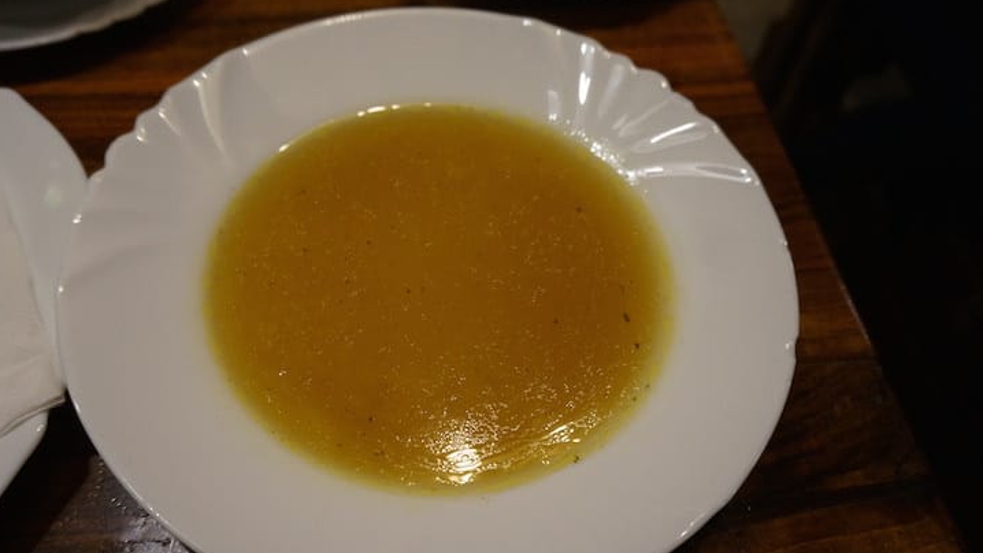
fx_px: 730
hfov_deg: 67.8
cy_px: 292
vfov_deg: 41.5
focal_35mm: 28
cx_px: 444
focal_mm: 16
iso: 800
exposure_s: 1/60
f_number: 4
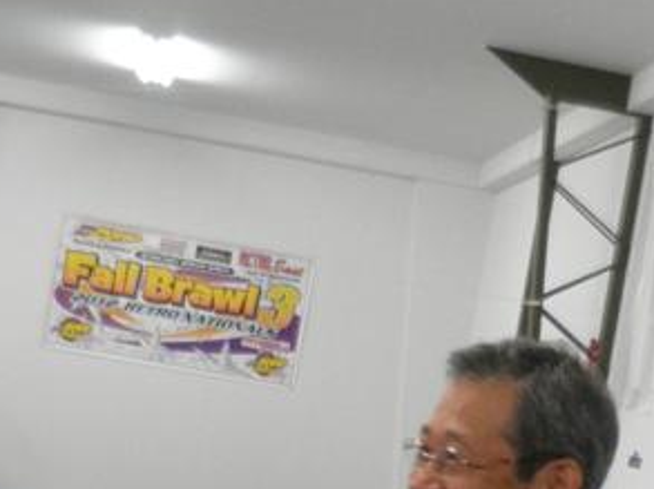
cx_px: 429
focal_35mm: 98
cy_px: 616
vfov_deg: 14.5
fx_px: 1849
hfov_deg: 20.0
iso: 200
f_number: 3.2
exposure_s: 1/25
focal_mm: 5
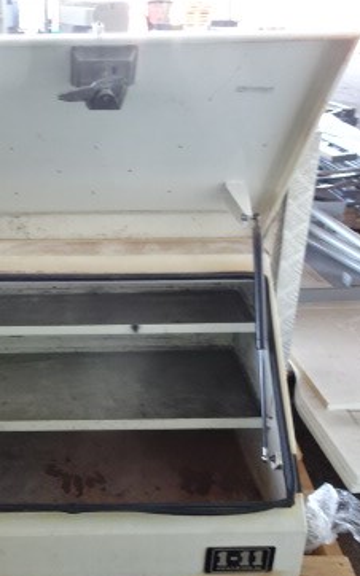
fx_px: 707
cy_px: 371
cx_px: 64
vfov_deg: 43.9
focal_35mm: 45
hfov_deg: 27.9
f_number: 3.5
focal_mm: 4.1
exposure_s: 1/30
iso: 160
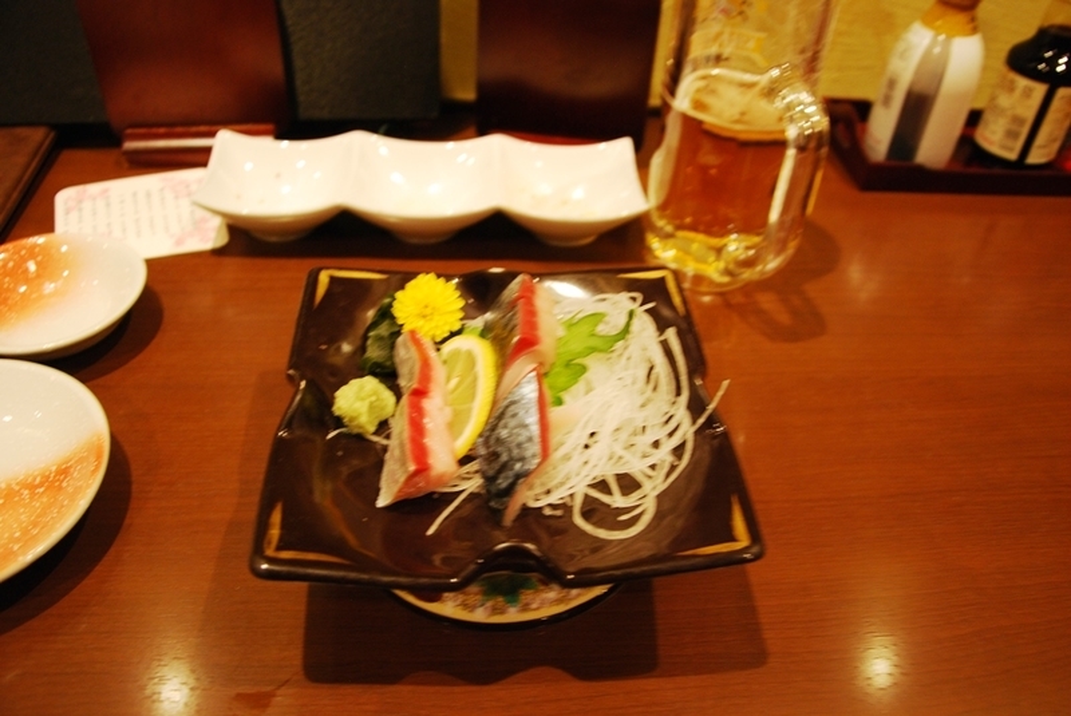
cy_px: 358
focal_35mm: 32
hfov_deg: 59.4
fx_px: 938
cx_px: 536
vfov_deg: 41.8
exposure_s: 1/6
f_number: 3.8
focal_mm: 21
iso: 400
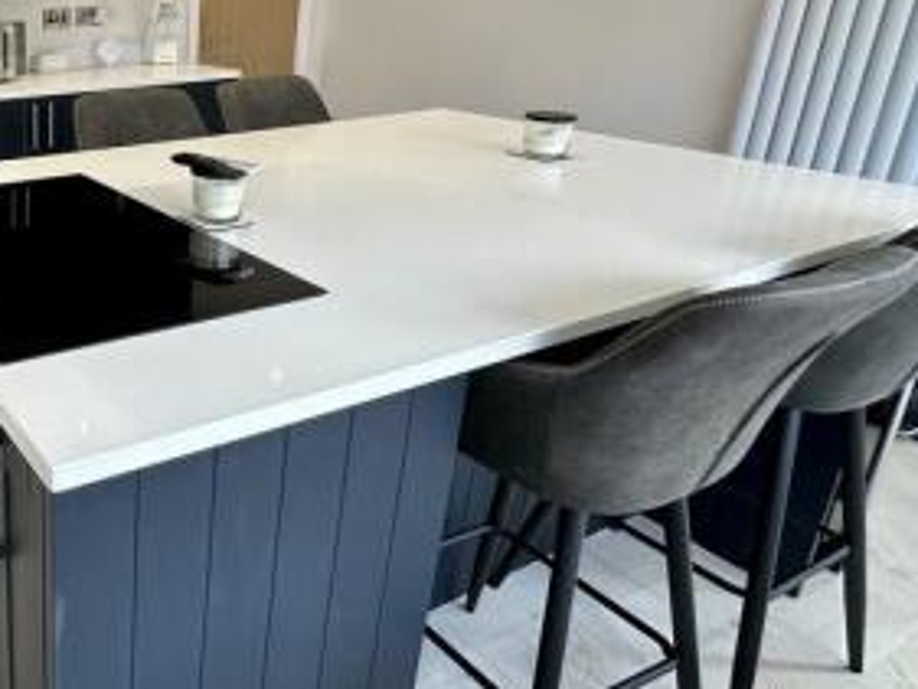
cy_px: 214
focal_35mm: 29
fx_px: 769
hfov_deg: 50.7
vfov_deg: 47.3
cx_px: 15
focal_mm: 2.22
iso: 64
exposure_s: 1/99
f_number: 2.2
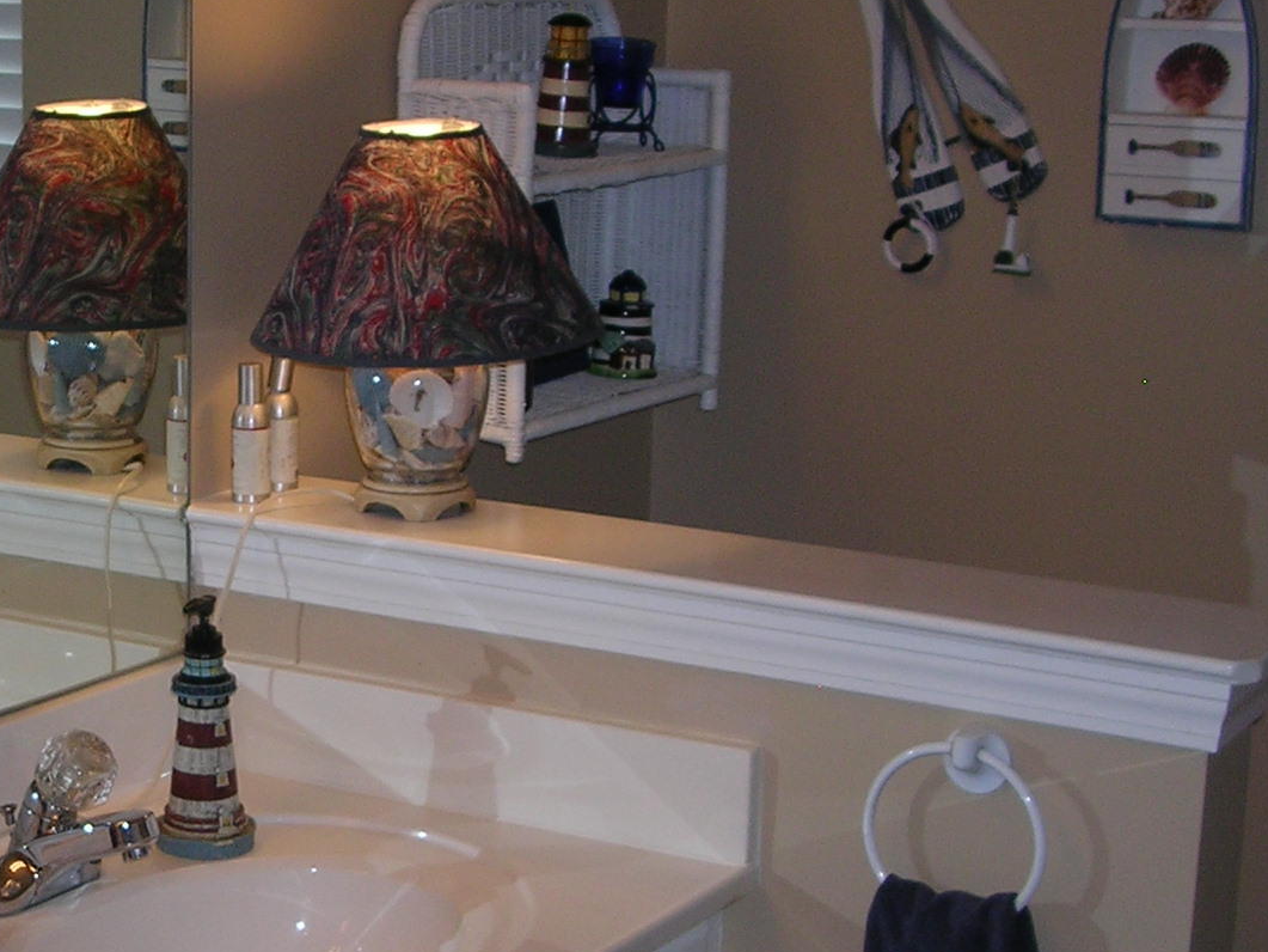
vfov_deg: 17.7
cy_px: 643
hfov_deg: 23.0
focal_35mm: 83
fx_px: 3041
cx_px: 163
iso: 50
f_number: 3
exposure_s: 1/60.1
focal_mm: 6.6
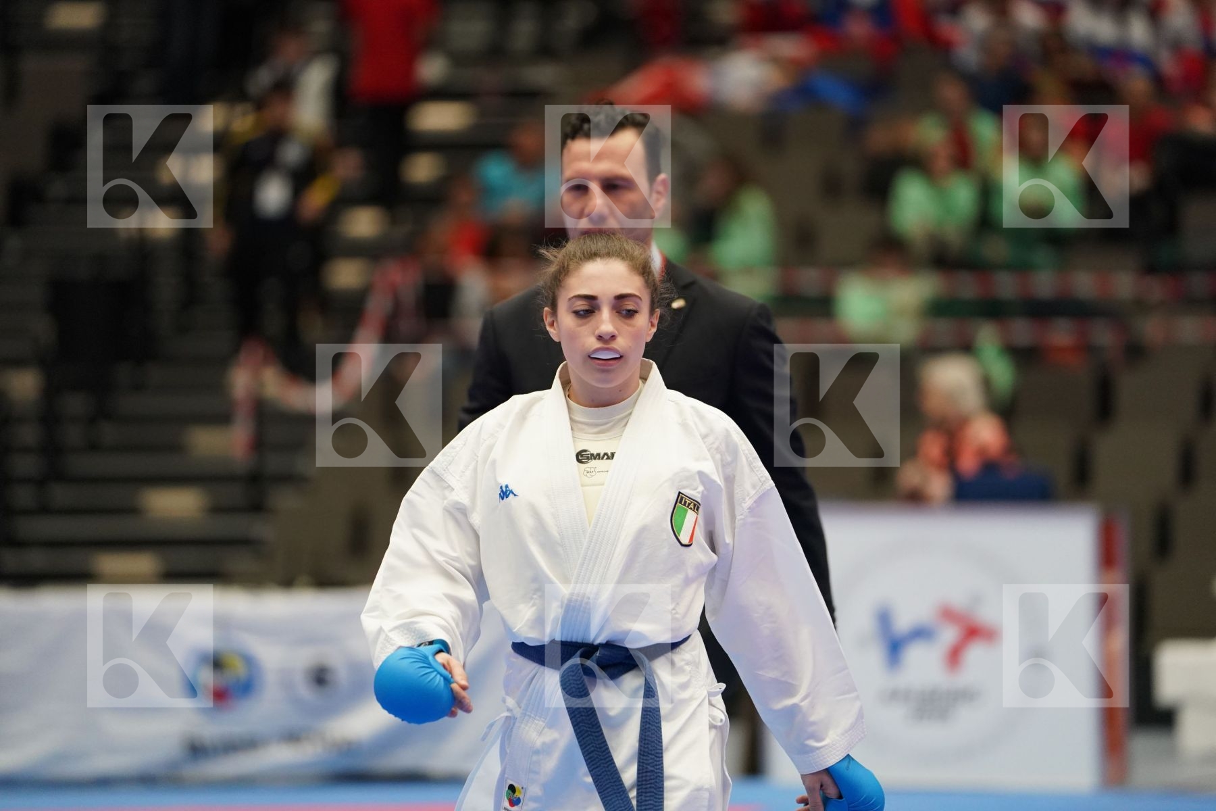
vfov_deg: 6.9
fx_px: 6755
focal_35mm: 200
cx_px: 608
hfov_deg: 10.3
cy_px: 406
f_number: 2.8
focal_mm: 200
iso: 3200
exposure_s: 1/1000
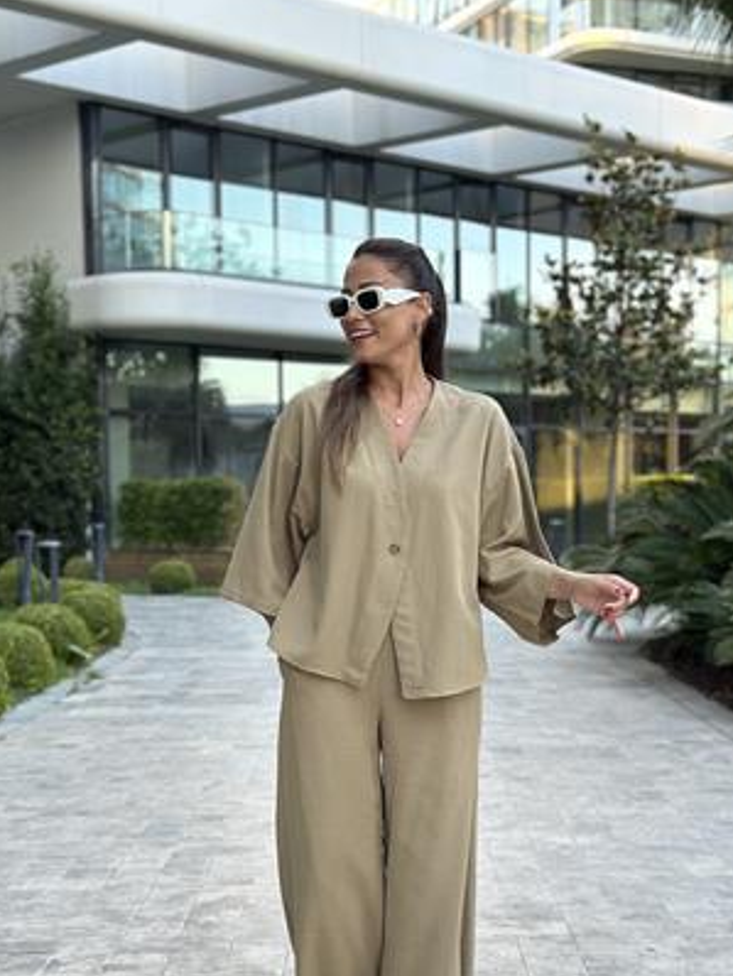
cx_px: 375
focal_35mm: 61
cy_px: 596
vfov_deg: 31.6
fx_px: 1720
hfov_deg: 24.1
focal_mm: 6.86
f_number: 1.78
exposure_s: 1/208
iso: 80
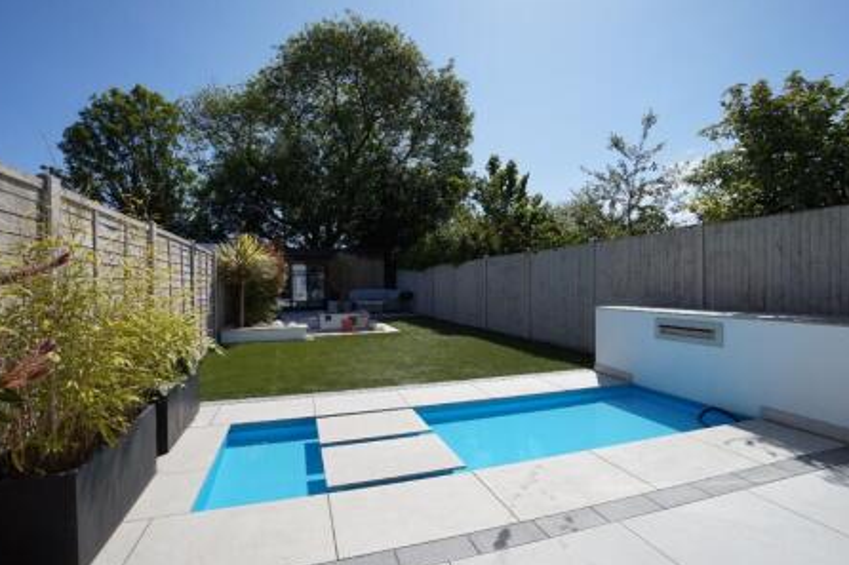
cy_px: 294
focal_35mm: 16
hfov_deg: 96.8
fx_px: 377
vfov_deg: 73.7
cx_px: 424
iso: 100
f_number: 11
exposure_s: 1/200
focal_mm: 10
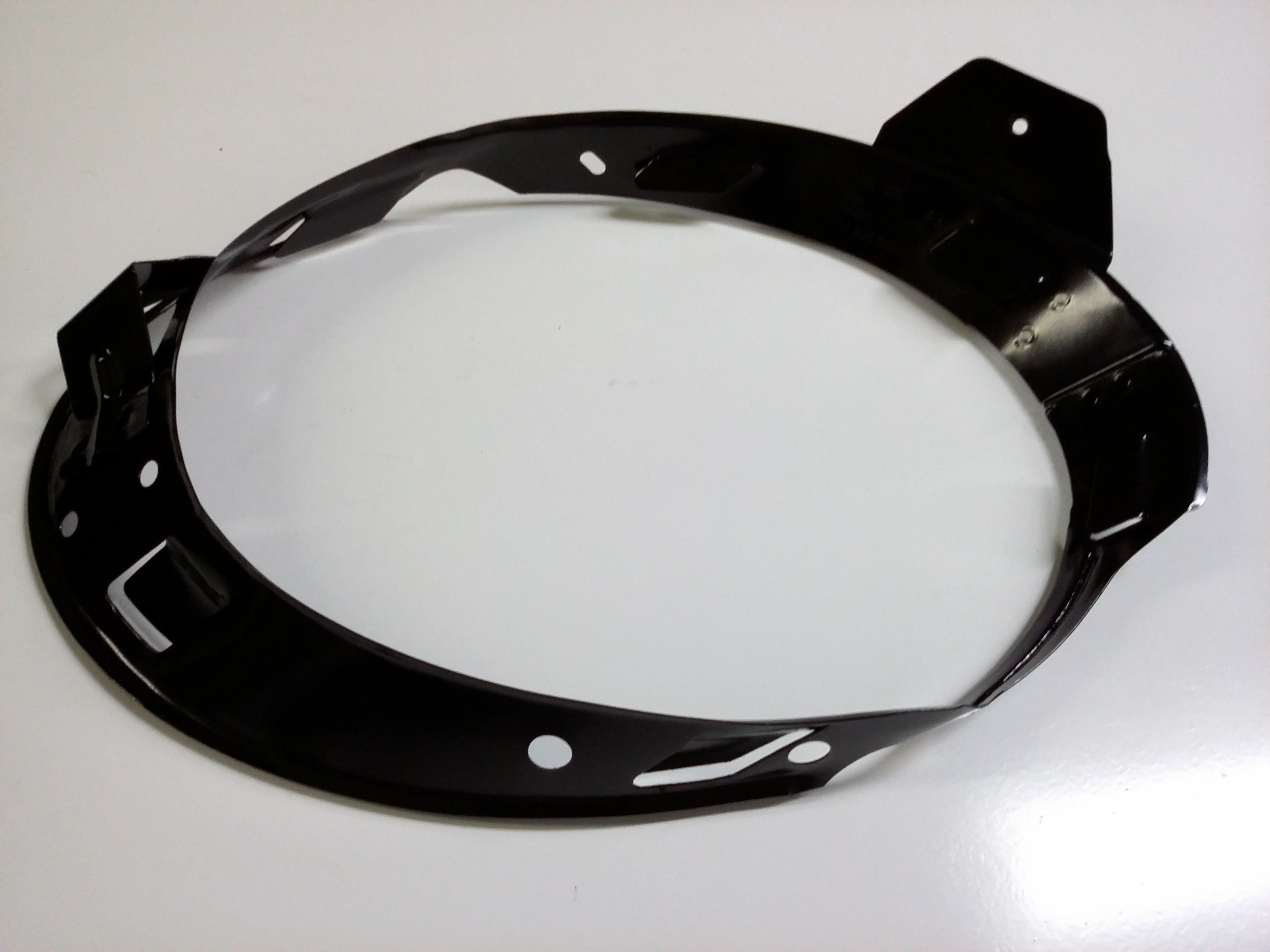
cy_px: 476
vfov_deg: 44.2
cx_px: 635
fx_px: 1174
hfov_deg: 56.8
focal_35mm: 32
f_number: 2.4
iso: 160
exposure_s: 1/30
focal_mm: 3.4
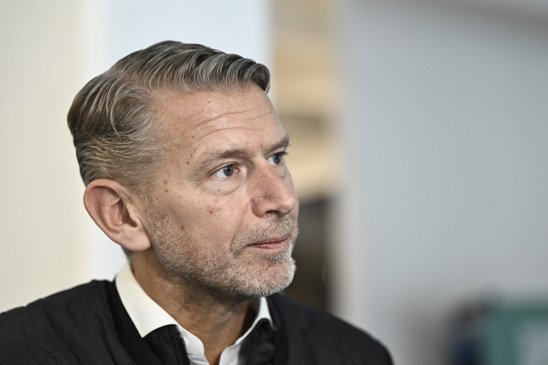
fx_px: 1674
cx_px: 274
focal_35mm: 110
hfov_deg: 18.6
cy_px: 182
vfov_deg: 12.4
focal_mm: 110
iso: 4000
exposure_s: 1/320
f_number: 2.8
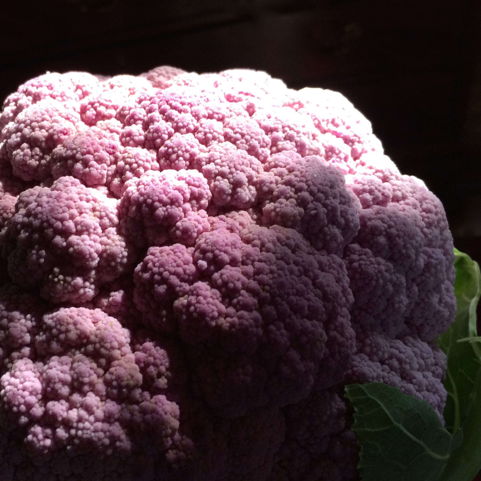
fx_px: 550
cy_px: 240
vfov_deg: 47.2
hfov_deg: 46.4
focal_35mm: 35
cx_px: 154
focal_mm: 4.15
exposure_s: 1/30
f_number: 2.2
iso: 64
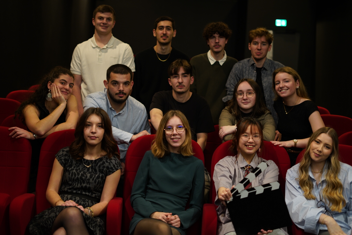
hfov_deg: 39.6
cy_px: 118
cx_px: 176
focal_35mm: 50
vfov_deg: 27.0
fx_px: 489
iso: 800
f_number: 1.8
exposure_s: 1/25
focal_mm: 50
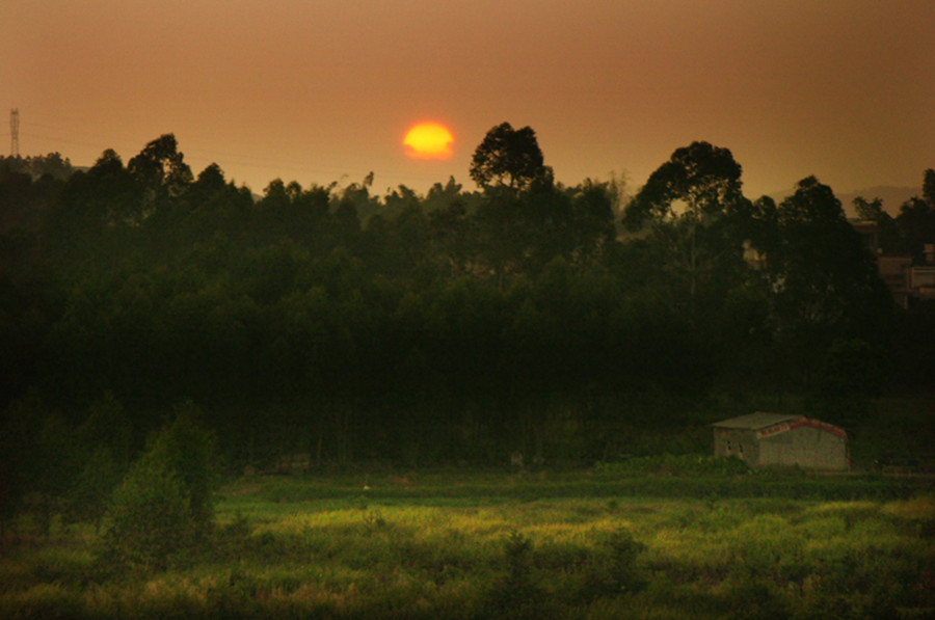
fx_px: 5251
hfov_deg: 10.2
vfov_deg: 6.8
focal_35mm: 202
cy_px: 310
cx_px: 468
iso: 1250
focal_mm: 135
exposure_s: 1/250
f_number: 4.5
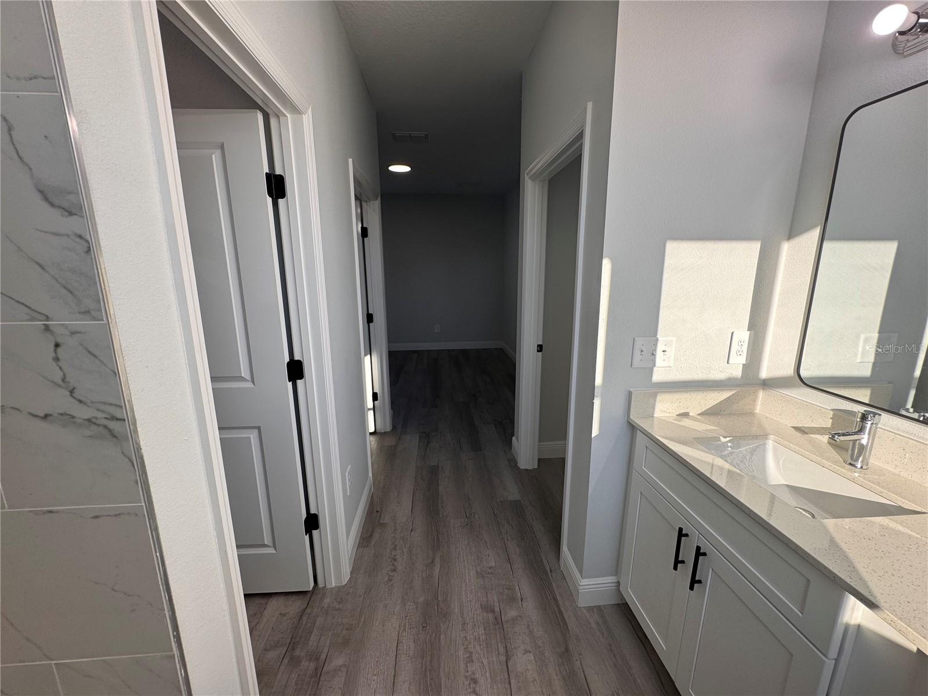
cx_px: 464
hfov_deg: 102.1
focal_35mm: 14
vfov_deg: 85.7
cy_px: 348
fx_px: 375
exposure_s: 1/211
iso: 40
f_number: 2.2
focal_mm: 2.22
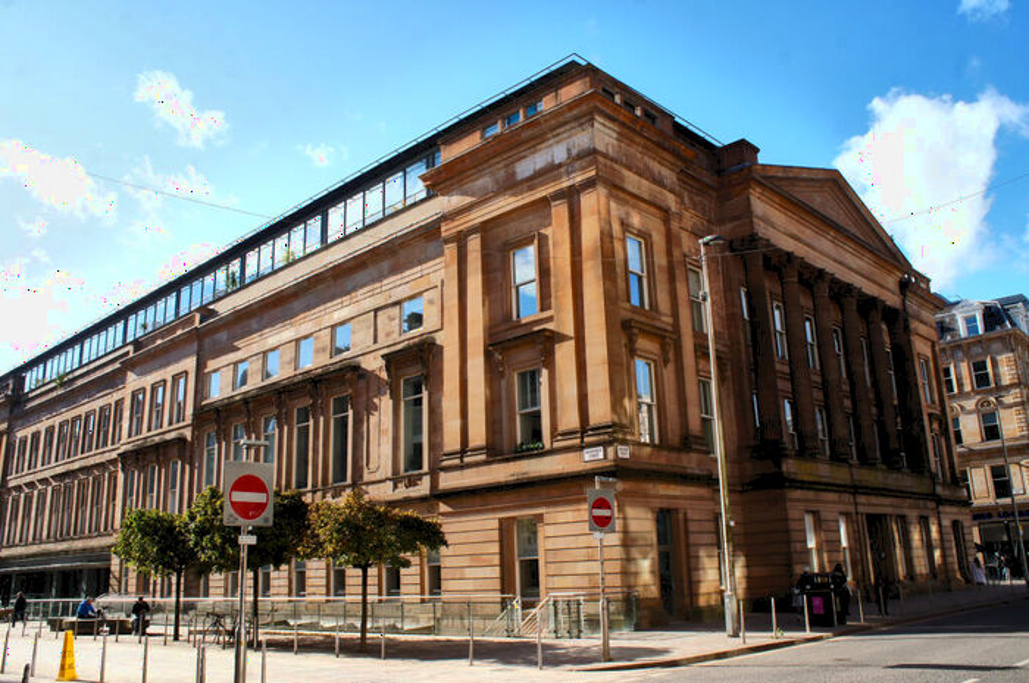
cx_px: 514
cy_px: 342
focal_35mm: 30
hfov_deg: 62.0
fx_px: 856
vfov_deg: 43.5
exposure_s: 1/125
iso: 200
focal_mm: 20
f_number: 13
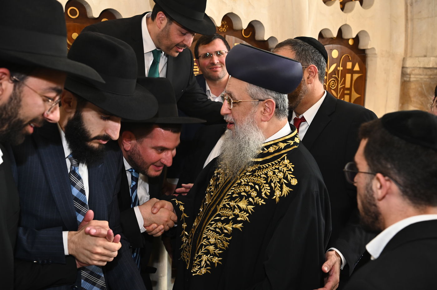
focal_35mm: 44
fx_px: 534
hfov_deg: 44.5
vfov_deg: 30.5
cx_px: 218
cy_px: 145
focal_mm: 44
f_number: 5
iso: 800
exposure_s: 1/125
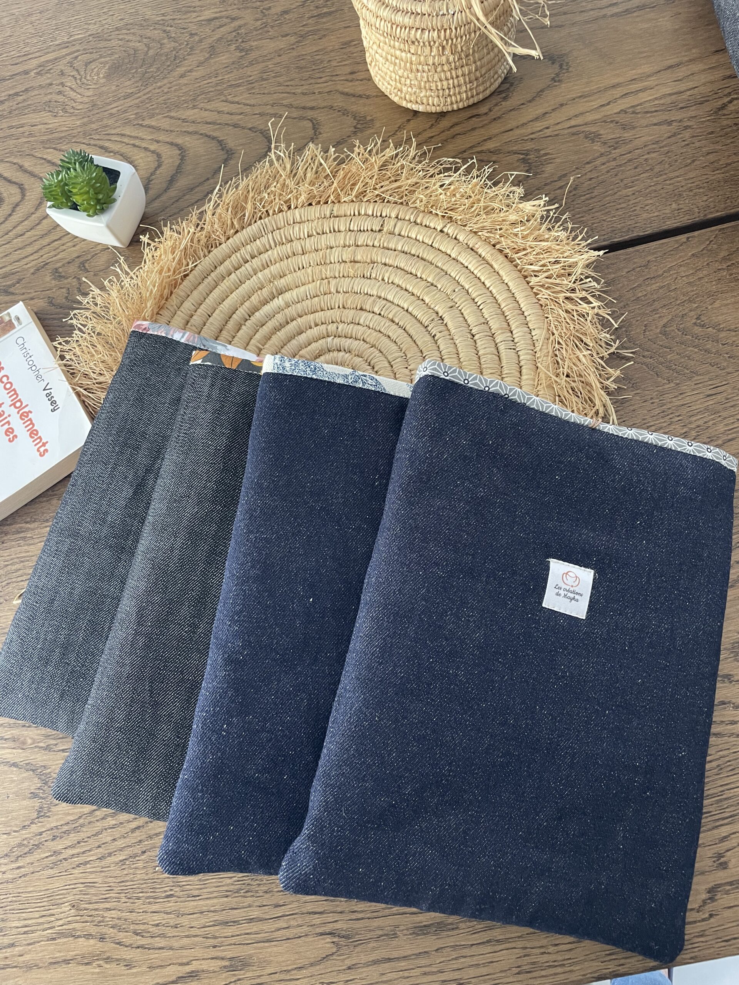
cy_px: 492
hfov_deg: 53.1
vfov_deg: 67.3
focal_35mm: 26
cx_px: 370
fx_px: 740
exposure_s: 1/60
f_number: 1.6
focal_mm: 4.2
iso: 160
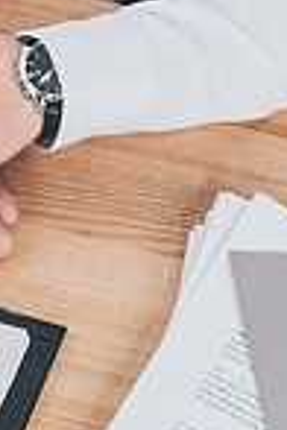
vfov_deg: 11.9
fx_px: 2033
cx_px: -302
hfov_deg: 7.7
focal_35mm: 170
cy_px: 439
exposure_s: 1/160
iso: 160
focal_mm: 50
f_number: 3.5
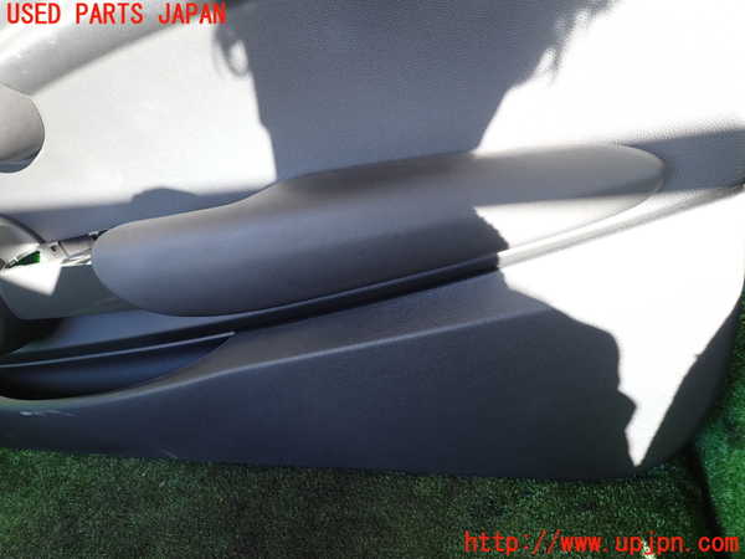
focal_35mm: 25
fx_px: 538
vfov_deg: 54.9
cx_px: 372
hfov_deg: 69.4
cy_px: 280
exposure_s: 1/80
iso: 100
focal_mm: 4.5
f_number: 2
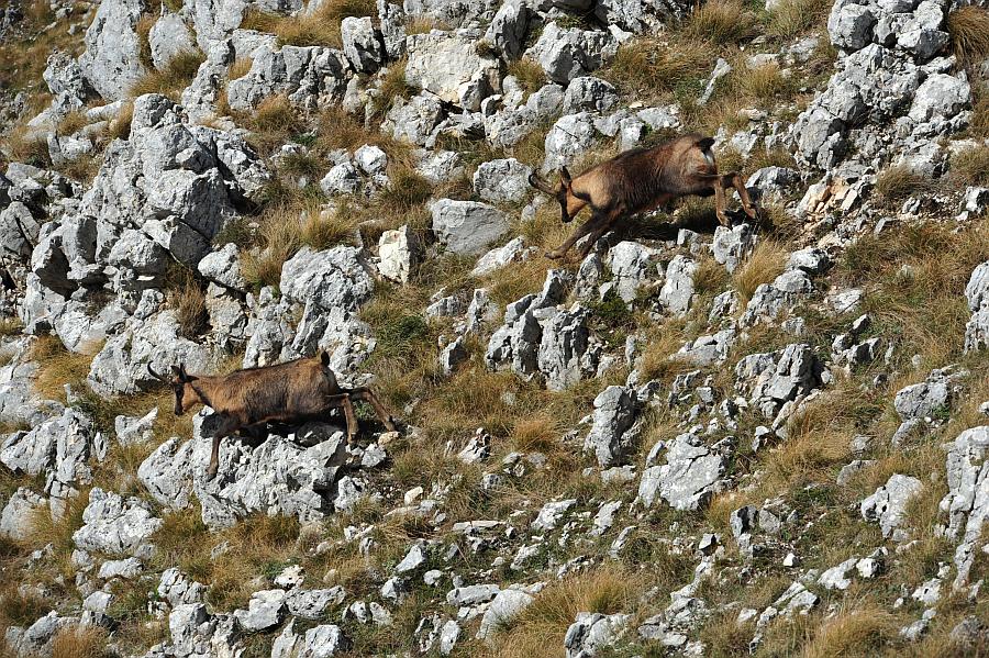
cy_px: 329
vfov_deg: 6.0
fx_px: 6315
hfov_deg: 9.0
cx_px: 494
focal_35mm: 230
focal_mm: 230
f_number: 13
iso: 320
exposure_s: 1/640
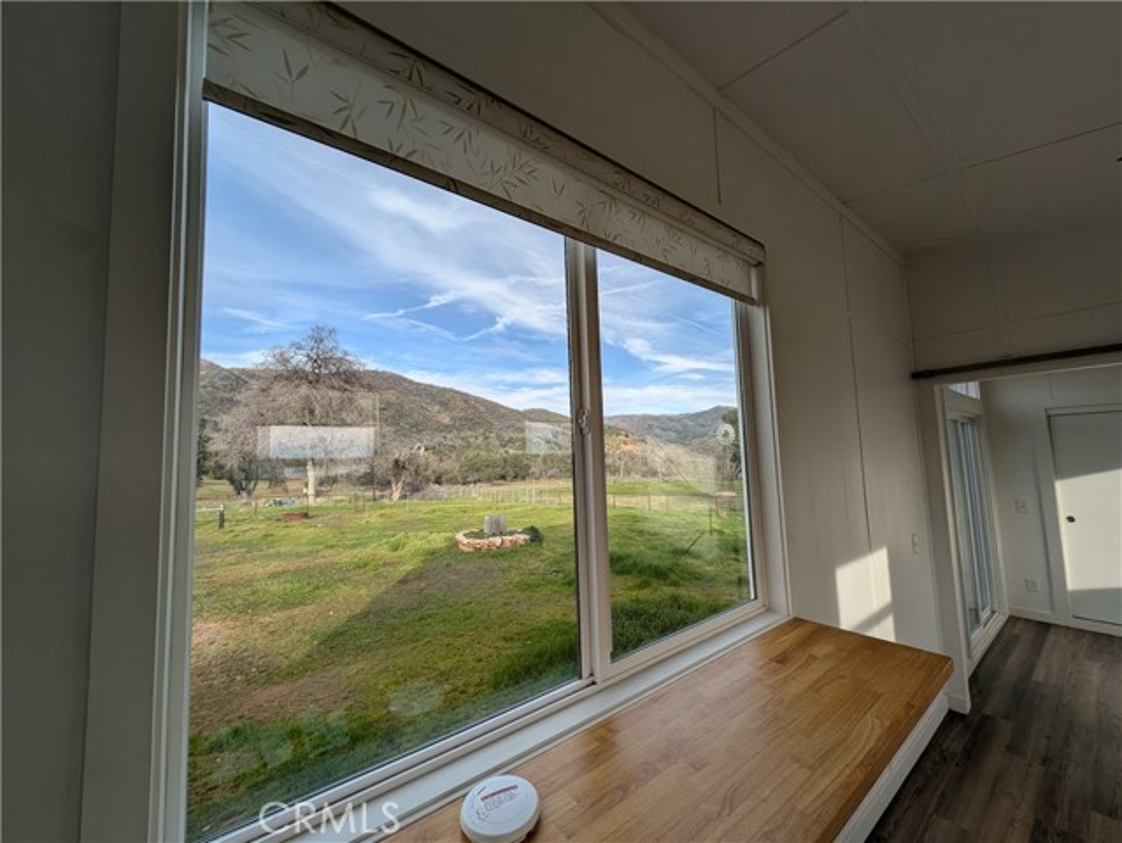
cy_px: 422
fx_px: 389
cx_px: 561
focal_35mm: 12
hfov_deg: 110.5
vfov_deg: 94.6
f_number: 1.95
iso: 40
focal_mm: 2.23
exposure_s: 1/577
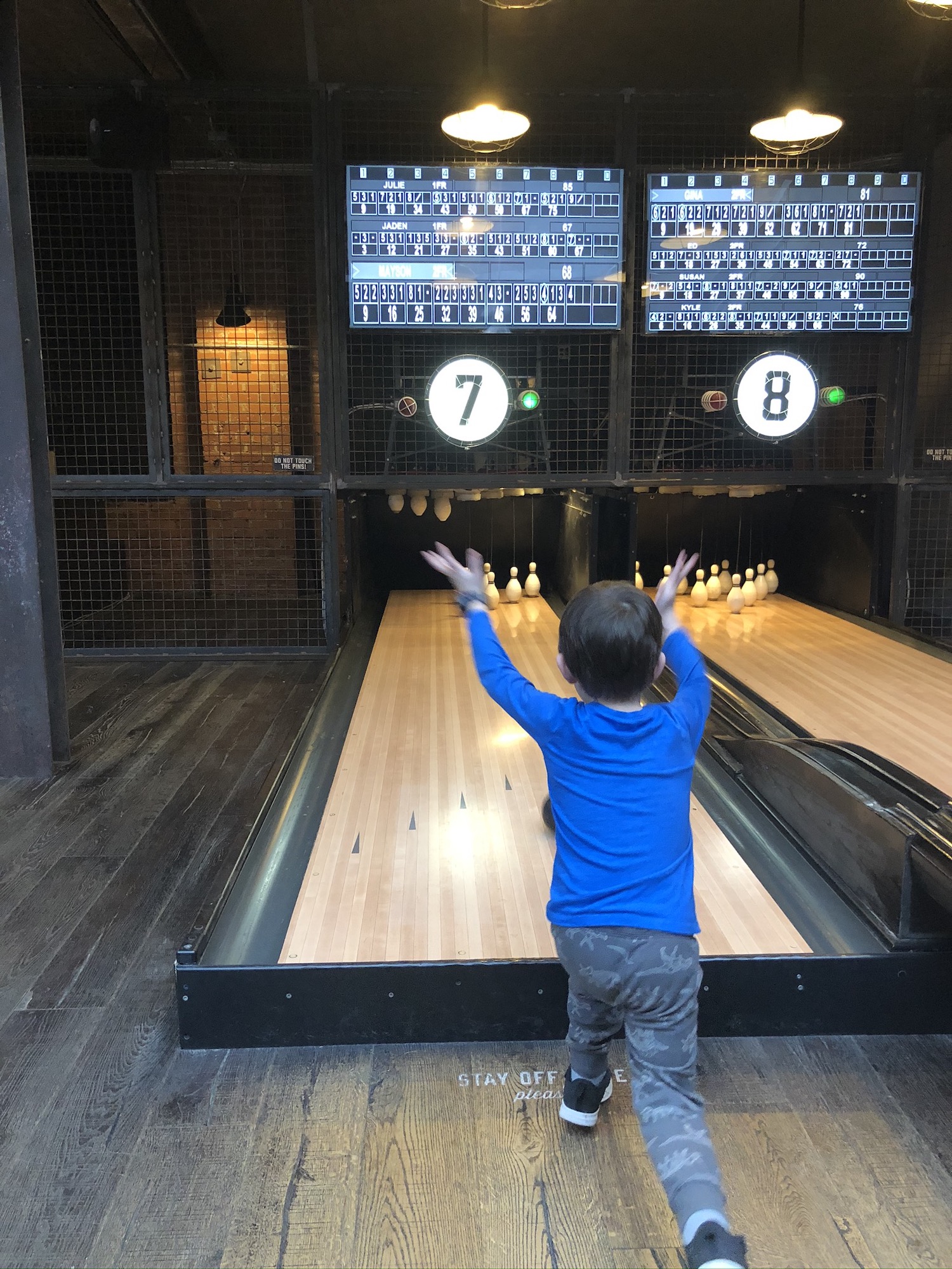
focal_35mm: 28
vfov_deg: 63.4
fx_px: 1027
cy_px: 634
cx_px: 476
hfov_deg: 49.7
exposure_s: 1/15
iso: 100
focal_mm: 4
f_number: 1.8
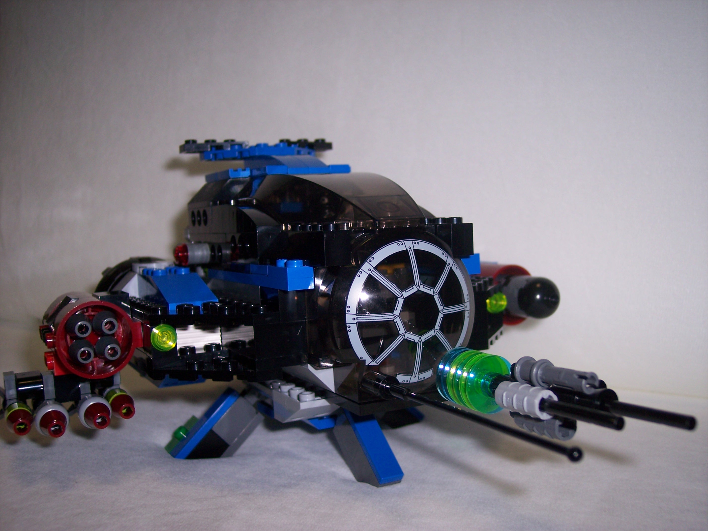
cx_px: 354
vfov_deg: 36.8
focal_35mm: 39
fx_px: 798
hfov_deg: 47.9
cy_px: 266
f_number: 2.8
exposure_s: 1/60
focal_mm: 8
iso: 100
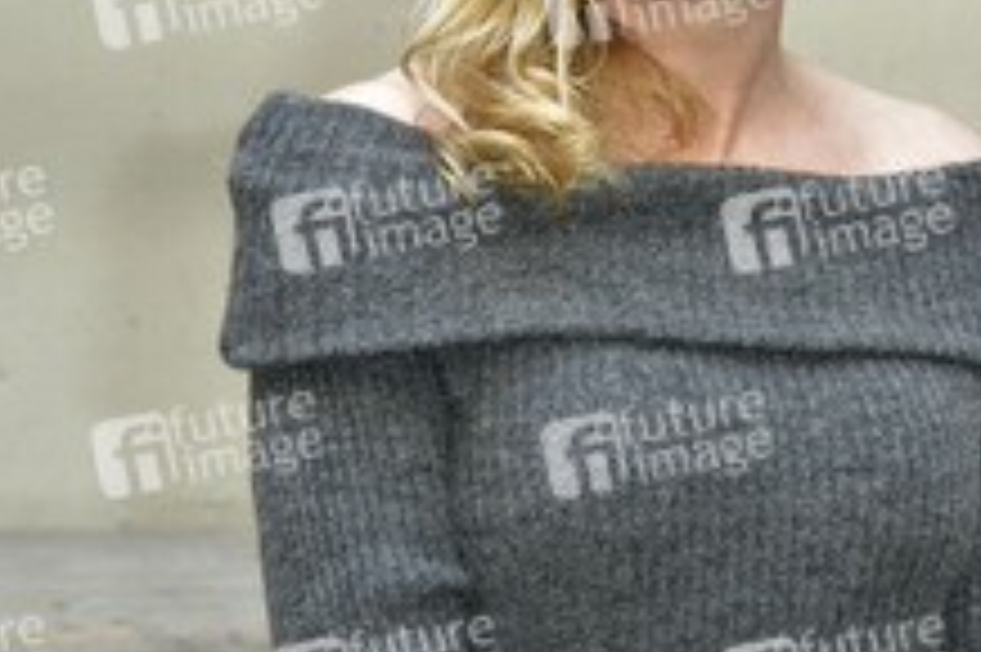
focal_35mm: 120
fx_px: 3267
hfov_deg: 17.0
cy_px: 108
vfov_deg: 11.4
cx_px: 718
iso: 2000
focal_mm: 58
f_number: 6.3
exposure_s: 1/160
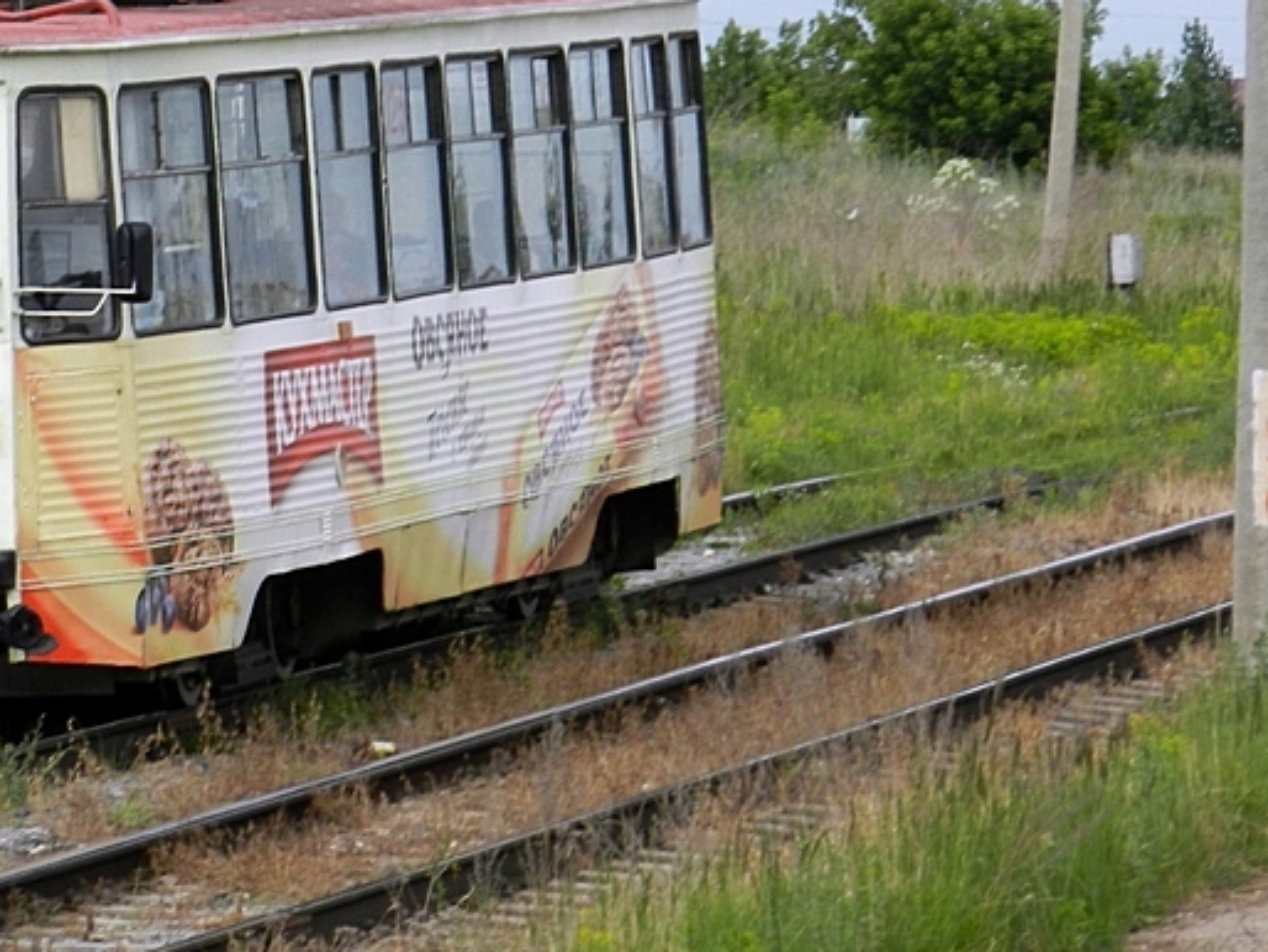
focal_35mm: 428
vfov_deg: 3.5
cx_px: 109
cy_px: 12
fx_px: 15685
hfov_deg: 4.6
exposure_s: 1/640
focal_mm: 38.2
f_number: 5.6
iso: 160
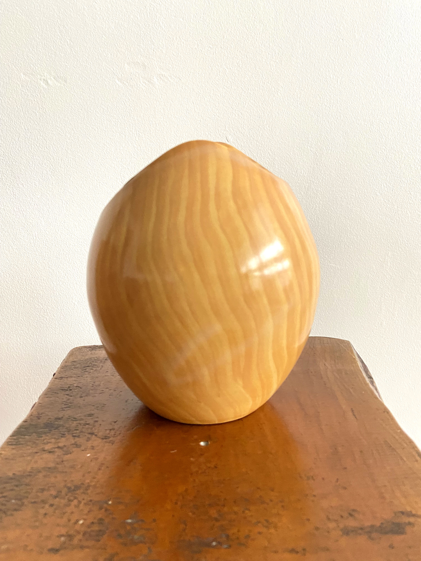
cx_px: 210
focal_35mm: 26
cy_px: 280
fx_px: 422
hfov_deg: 53.1
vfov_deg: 67.3
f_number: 1.8
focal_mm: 4.25
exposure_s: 1/40
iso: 640
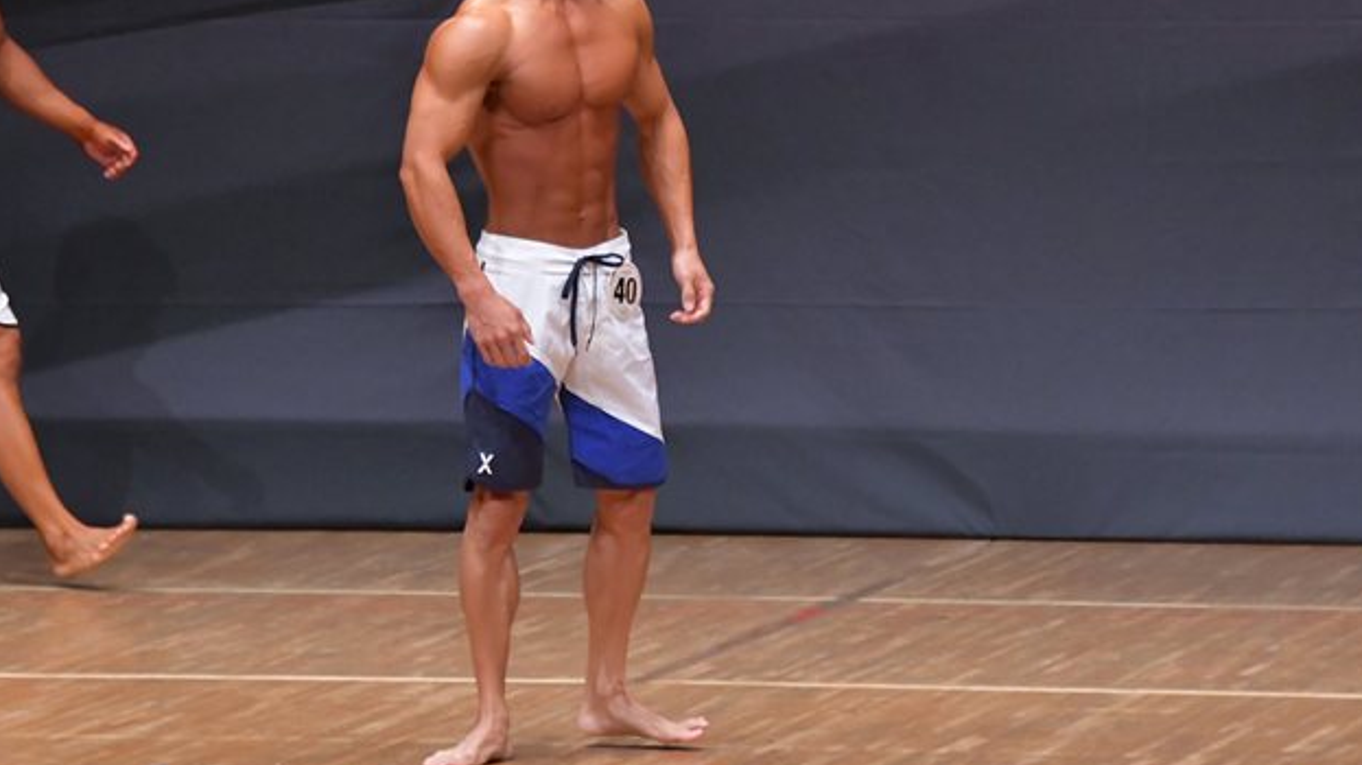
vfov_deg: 3.1
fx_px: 14117
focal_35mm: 391
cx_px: 596
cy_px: 278
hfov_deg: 5.5
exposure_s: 1/400
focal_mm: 200
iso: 6400
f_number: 5.6
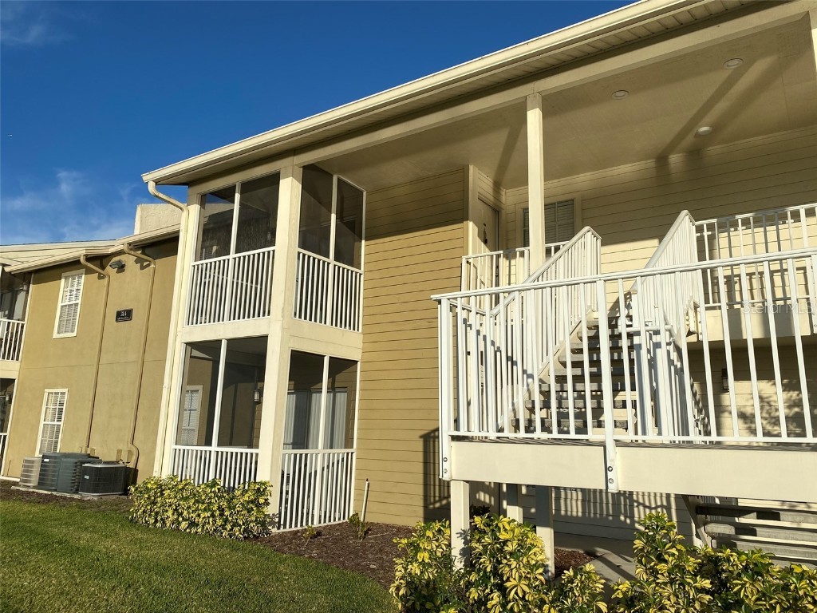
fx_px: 614
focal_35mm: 26
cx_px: 408
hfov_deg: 67.3
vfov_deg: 53.1
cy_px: 306
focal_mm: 4.25
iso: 32
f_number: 1.8
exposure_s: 1/5025
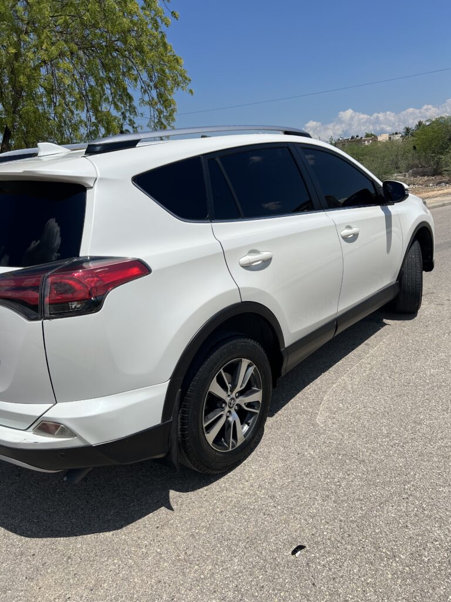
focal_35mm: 26
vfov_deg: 67.3
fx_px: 452
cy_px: 301
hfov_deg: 53.1
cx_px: 226
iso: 50
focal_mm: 5.7
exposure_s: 1/10309
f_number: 1.5
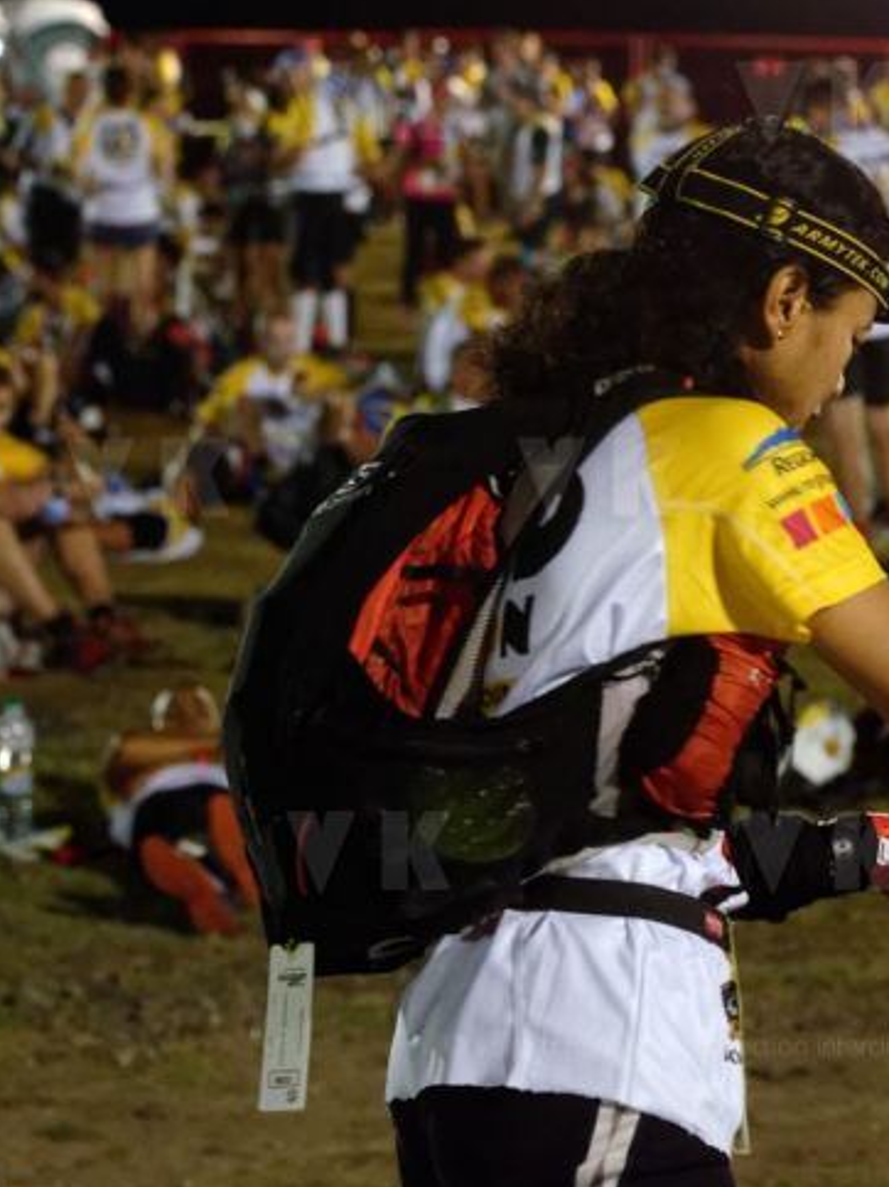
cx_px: 818
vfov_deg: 11.8
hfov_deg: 8.8
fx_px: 5721
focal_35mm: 167
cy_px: 553
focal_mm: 70
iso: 1000
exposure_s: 1/15
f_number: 5
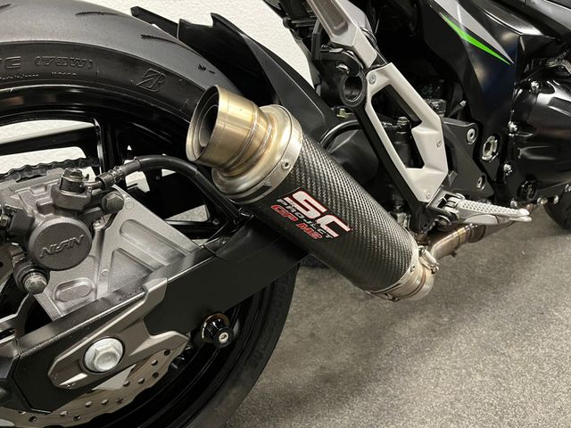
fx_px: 429
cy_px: 214
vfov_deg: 53.1
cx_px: 286
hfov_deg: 67.3
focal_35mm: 26
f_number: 1.6
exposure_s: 1/33
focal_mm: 5.1
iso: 400
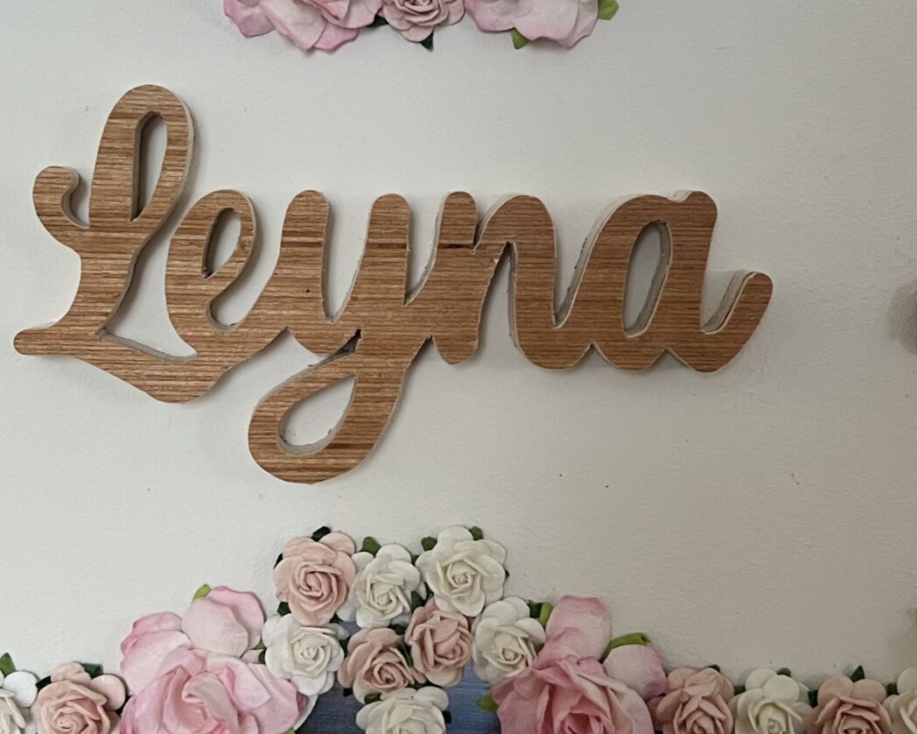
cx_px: 427
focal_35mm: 62
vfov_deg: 24.2
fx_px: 1682
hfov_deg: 30.5
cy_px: 147
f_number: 1.5
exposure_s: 1/50
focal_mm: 5.7
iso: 80
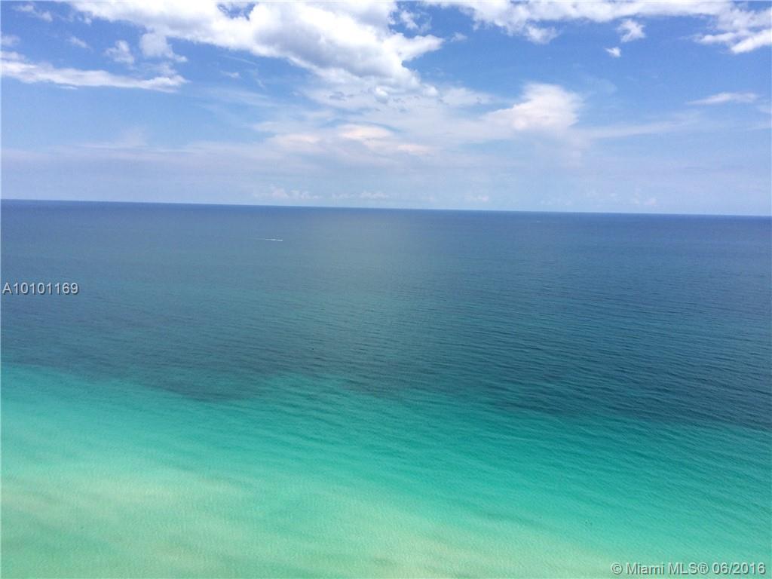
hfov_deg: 61.7
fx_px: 647
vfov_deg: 48.2
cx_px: 386
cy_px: 290
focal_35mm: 29
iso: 32
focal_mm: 4.15
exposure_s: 1/3425
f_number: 2.2
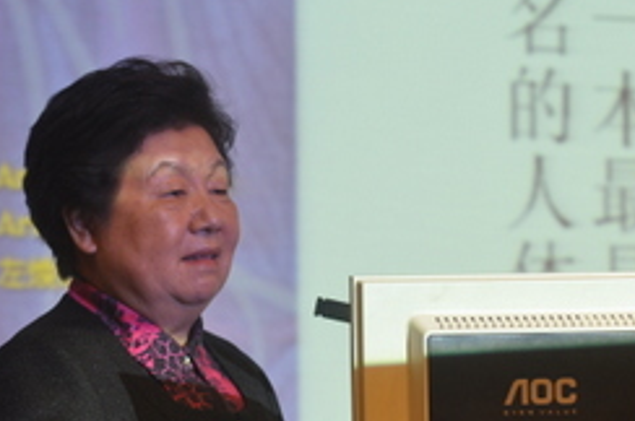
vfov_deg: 4.5
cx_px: 357
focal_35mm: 308
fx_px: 5422
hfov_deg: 6.7
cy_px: 309
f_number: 4.8
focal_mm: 125
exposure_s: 1/50
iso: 500
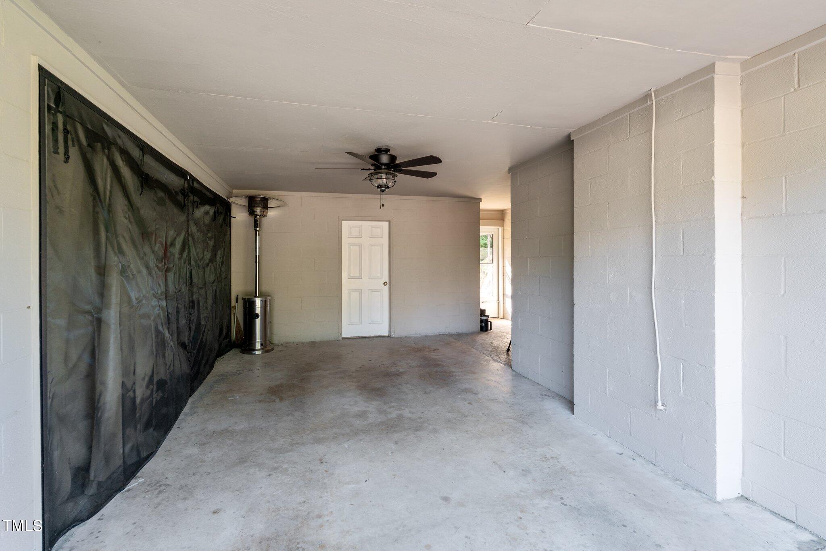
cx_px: 413
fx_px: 402
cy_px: 276
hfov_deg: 91.6
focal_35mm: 18
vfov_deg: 68.9
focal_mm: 17.5
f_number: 5.6
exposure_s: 1/50
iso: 400
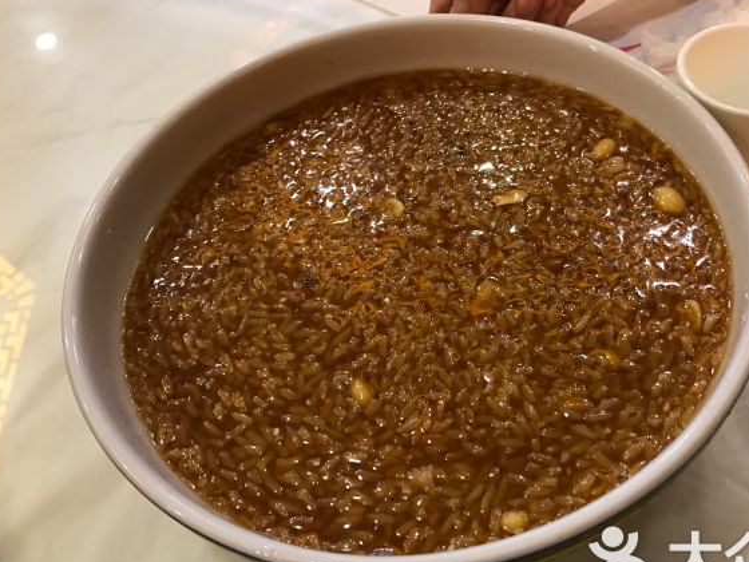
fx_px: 757
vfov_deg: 40.7
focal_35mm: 35
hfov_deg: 52.2
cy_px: 276
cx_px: 456
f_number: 1.8
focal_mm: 3.99
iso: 50
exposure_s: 1/16
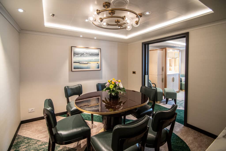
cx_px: 113
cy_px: 76
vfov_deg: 77.3
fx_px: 94
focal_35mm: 15
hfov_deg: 100.4
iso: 800
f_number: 3.5
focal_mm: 10
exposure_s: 1/60
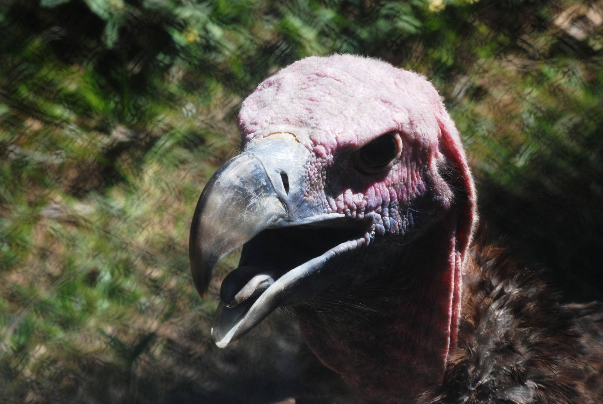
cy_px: 202
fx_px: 3773
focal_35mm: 225
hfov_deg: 9.1
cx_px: 302
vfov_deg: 6.1
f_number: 13
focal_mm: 150
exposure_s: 1/160
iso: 400
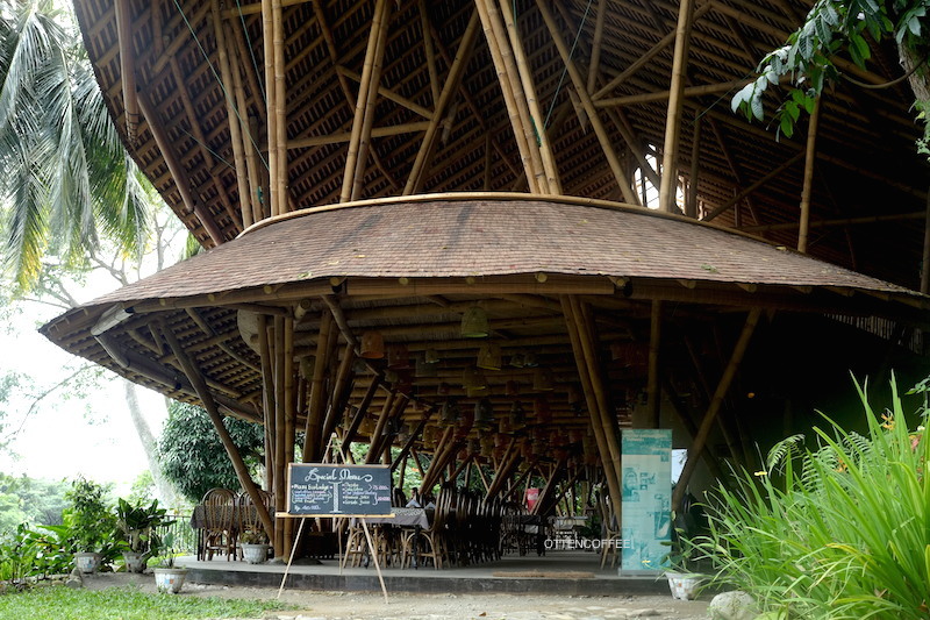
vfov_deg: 32.6
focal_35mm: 41
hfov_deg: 47.4
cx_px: 465
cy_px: 310
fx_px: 1059
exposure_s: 1/60
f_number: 9
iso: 500
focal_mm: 27
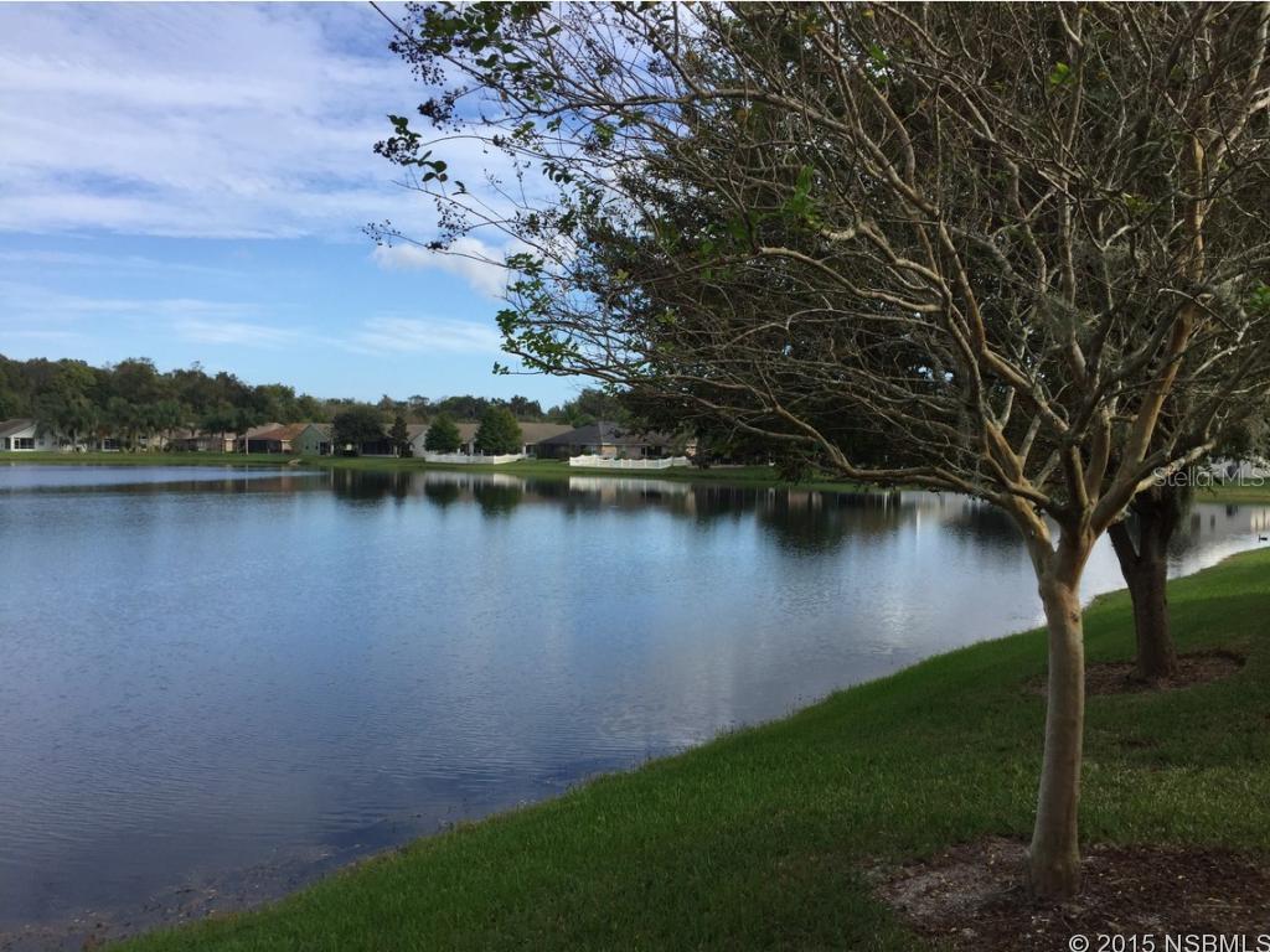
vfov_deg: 48.2
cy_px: 476
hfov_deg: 61.7
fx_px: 1064
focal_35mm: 29
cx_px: 635
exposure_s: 1/1464
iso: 32
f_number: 2.2
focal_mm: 4.15
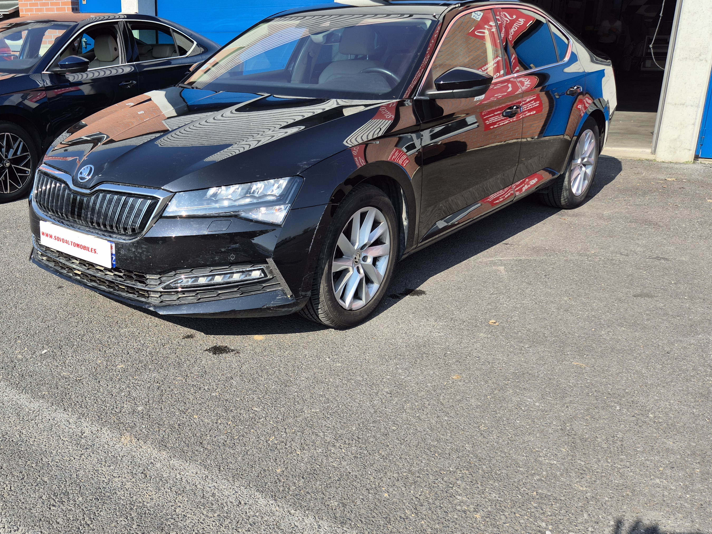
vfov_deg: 41.8
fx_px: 699
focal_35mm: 34
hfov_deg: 52.4
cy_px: 260
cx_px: 211
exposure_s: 1/1244
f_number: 1.8
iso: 25
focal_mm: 5.4
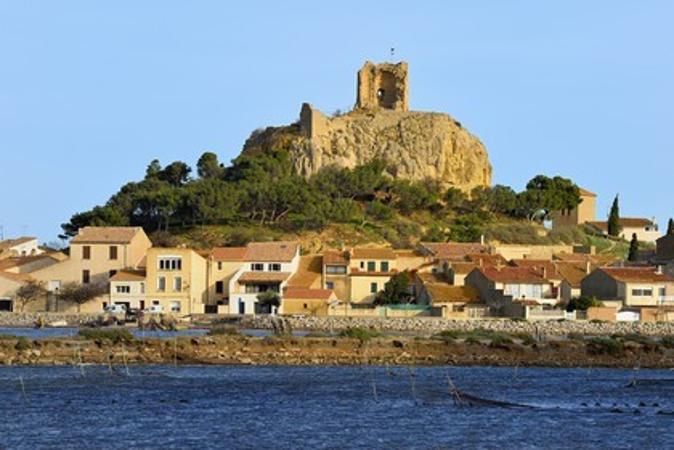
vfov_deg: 8.1
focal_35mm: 170
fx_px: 3183
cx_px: 337
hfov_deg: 12.1
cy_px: 225
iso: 200
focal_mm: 170
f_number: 9
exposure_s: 1/400
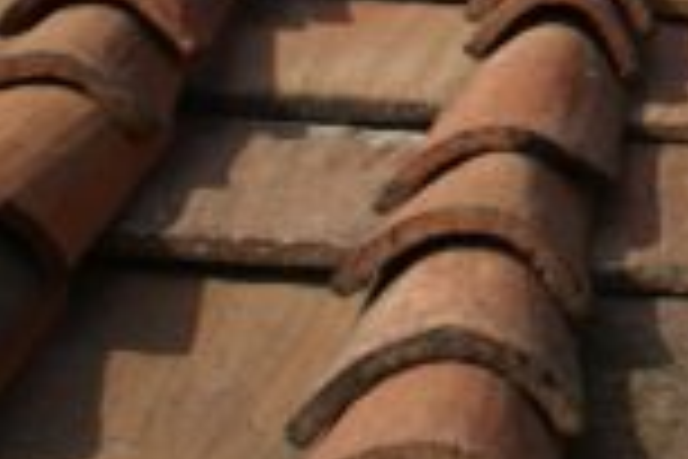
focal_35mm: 106
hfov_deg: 15.6
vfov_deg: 12.0
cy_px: -351
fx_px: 2026
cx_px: 1345
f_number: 10
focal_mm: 18
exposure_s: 1/200
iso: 100
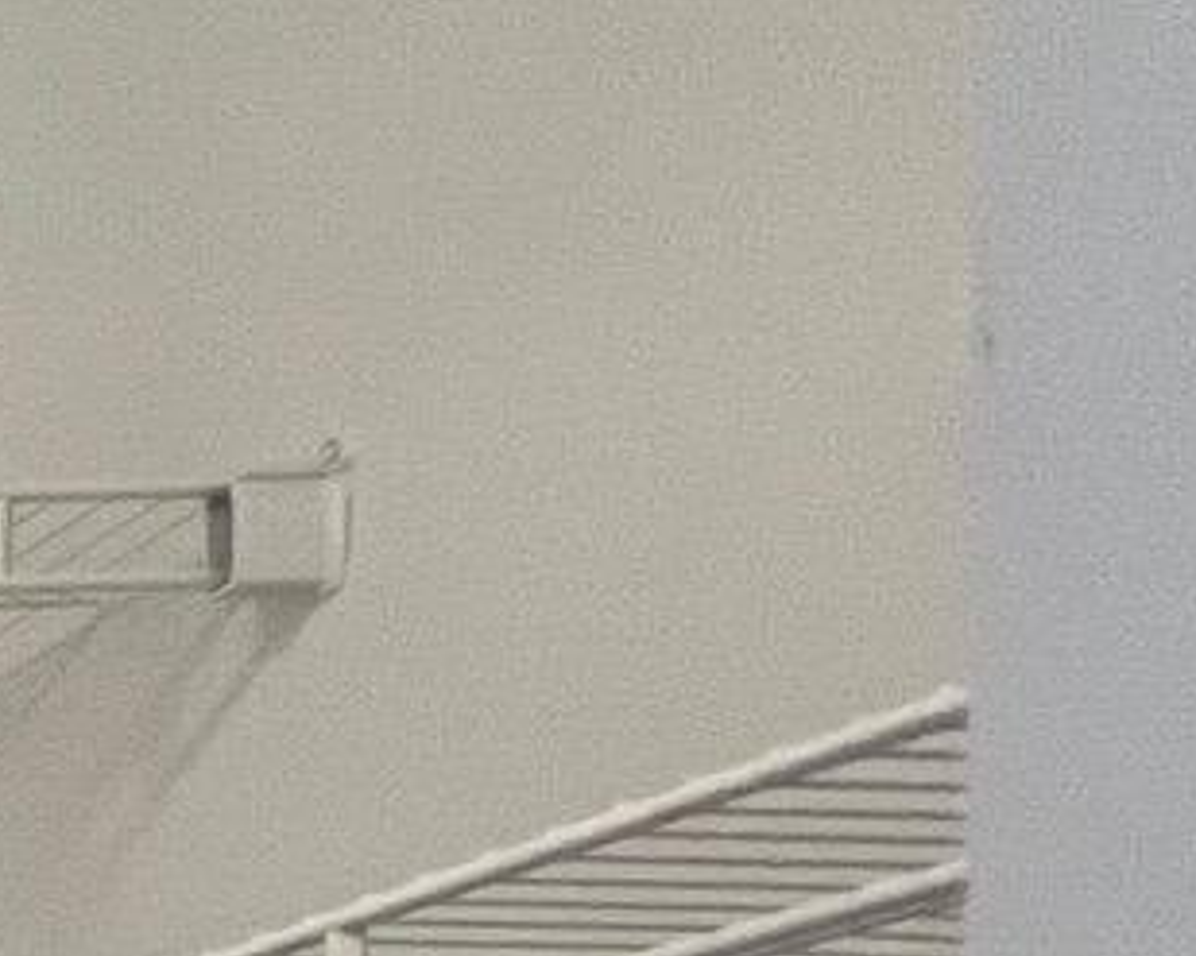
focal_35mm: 84
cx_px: -2071
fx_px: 2972
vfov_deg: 15.4
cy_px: 1792
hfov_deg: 12.8
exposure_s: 1/120
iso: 250
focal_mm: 1.57
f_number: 1.8
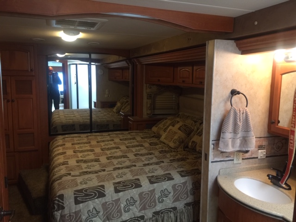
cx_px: 148
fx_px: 248
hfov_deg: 61.7
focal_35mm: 29
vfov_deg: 48.2
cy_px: 111
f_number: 2.2
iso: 64
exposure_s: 1/15
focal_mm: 4.15
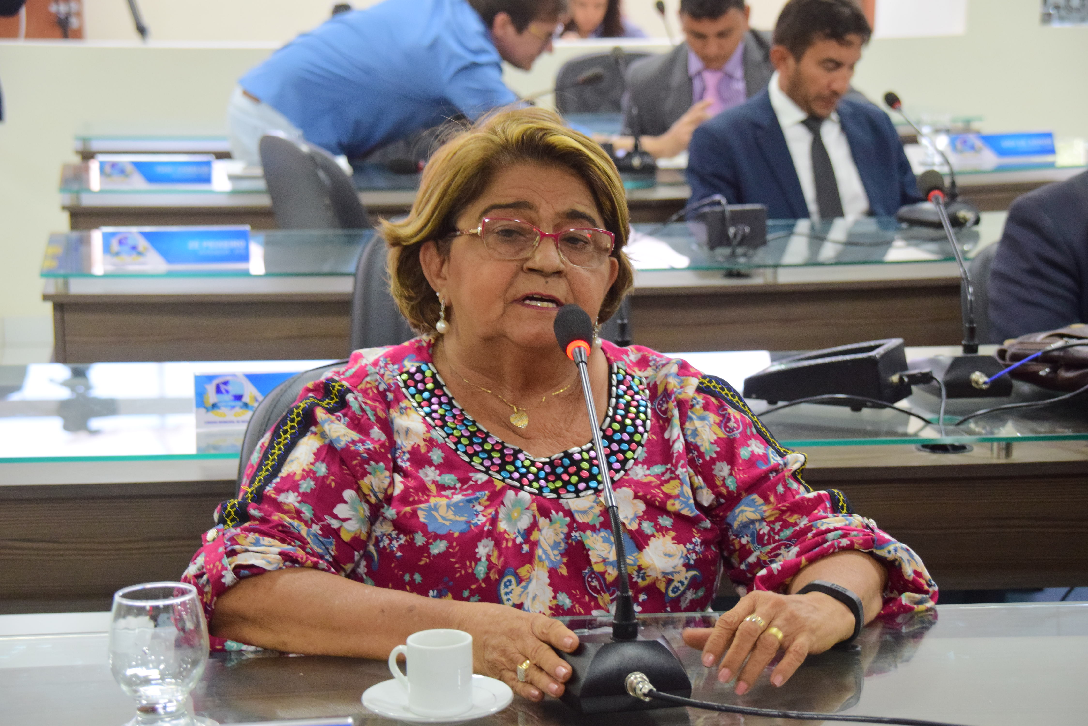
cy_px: 363
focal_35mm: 188
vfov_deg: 7.3
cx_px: 544
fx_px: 5668
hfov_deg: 11.0
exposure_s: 1/60
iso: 1600
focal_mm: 125
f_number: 5.3
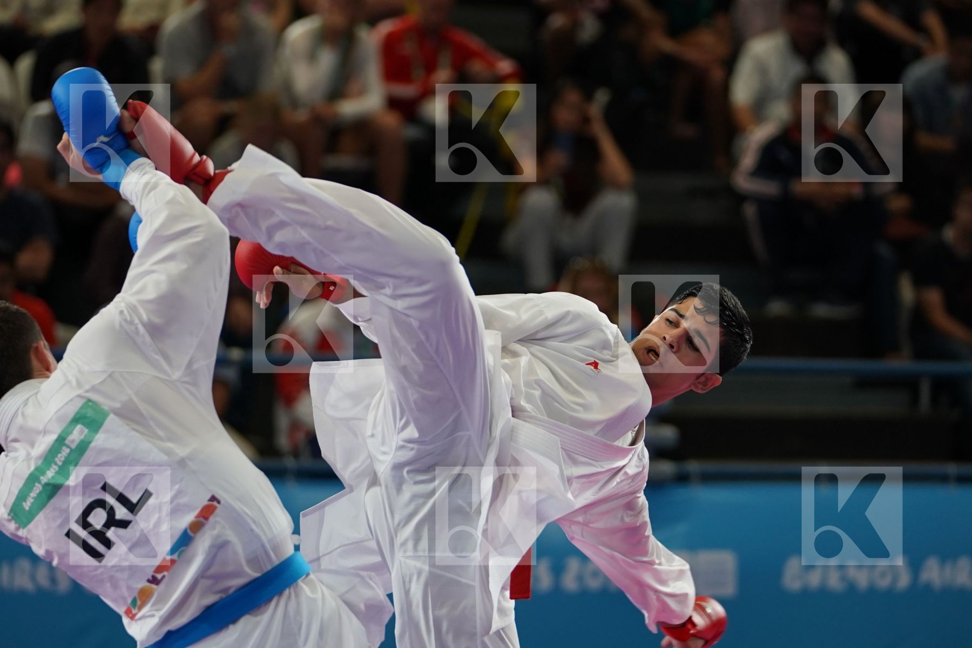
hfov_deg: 8.8
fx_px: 6318
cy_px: 324
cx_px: 486
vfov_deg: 5.9
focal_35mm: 234
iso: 1250
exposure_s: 1/1000
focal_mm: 156
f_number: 2.8
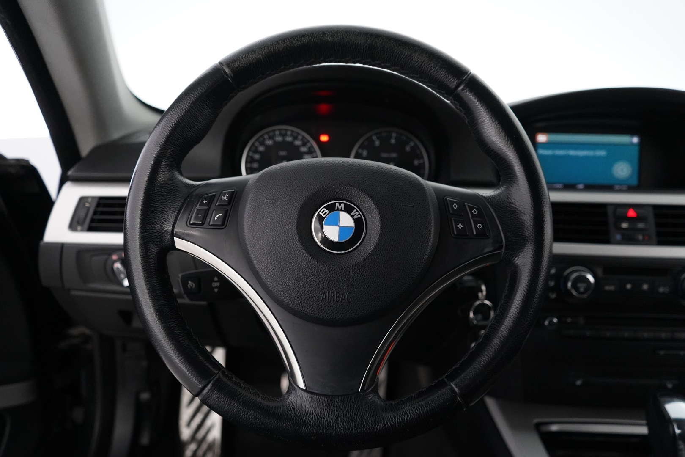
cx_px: 342
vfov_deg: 46.4
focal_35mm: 28
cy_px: 228
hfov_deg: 65.5
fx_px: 533
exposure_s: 1/80
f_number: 3.5
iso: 5000
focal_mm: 28
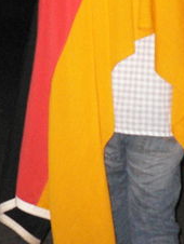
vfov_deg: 19.6
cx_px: 92
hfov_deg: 15.0
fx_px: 700
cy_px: 54
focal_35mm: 99
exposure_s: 1/60
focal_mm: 5.8
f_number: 2.8
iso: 400
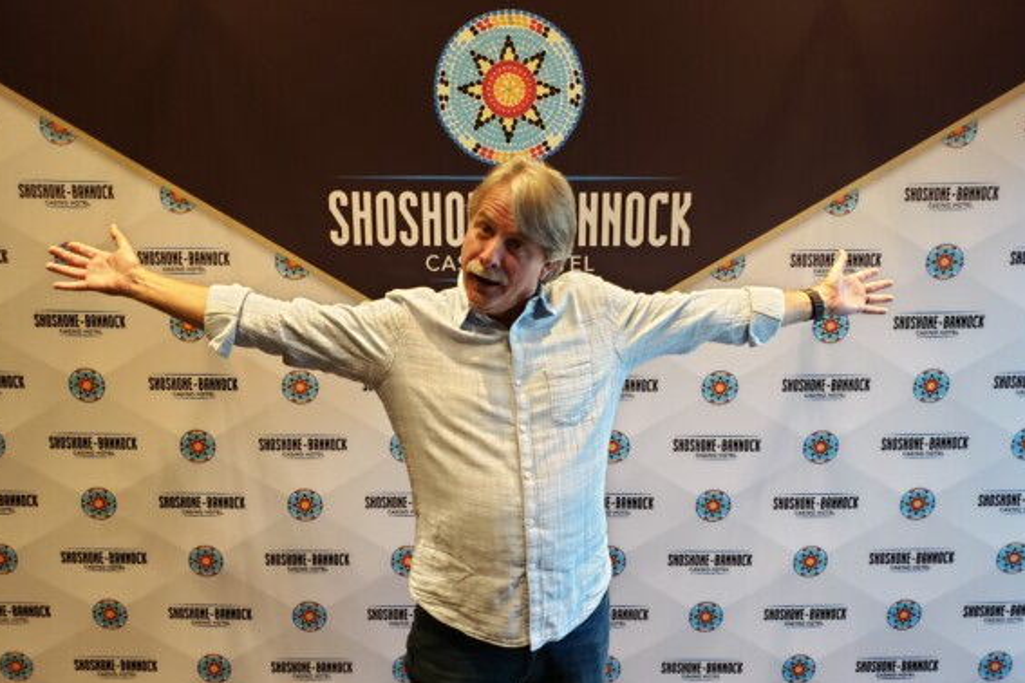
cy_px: 365
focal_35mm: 28
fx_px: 797
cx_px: 518
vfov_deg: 46.4
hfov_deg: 65.5
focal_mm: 4.3
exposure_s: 1/60
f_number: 1.5
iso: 320
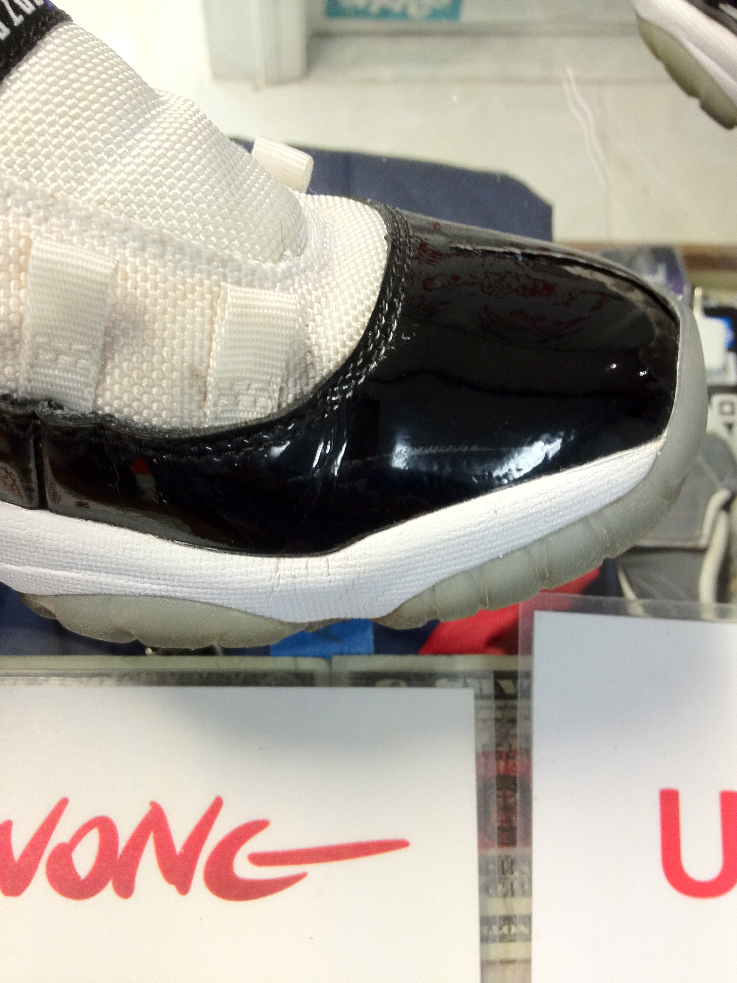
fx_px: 994
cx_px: 368
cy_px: 492
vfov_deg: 52.6
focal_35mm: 35
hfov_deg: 40.7
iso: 160
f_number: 2.4
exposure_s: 1/20
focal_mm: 4.28
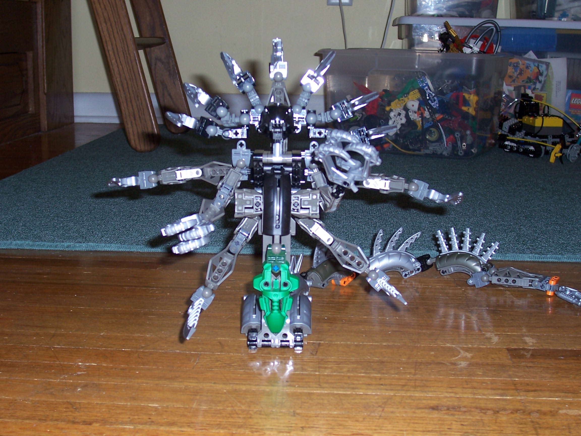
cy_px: 218
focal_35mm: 53
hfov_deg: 36.2
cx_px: 290
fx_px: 890
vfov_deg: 27.5
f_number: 3.4
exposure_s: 1/60
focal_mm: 8.6
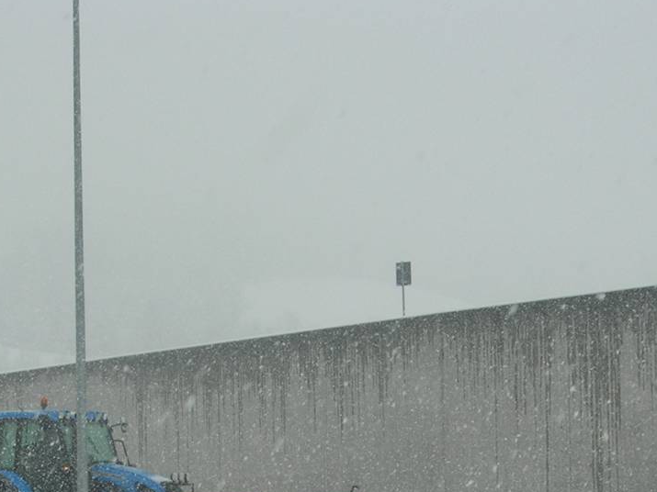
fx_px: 1613
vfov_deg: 16.9
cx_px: 239
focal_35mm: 85
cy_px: 525
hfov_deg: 23.0
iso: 64
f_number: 4.8
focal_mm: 7.8
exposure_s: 1/308
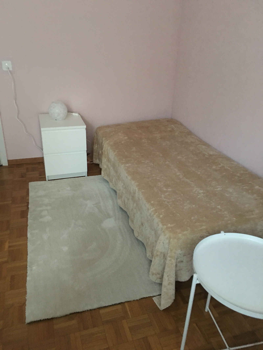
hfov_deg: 48.2
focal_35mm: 29
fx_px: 294
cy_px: 175
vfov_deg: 61.7
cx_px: 132
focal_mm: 4.15
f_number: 2.2
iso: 125
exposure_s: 1/4
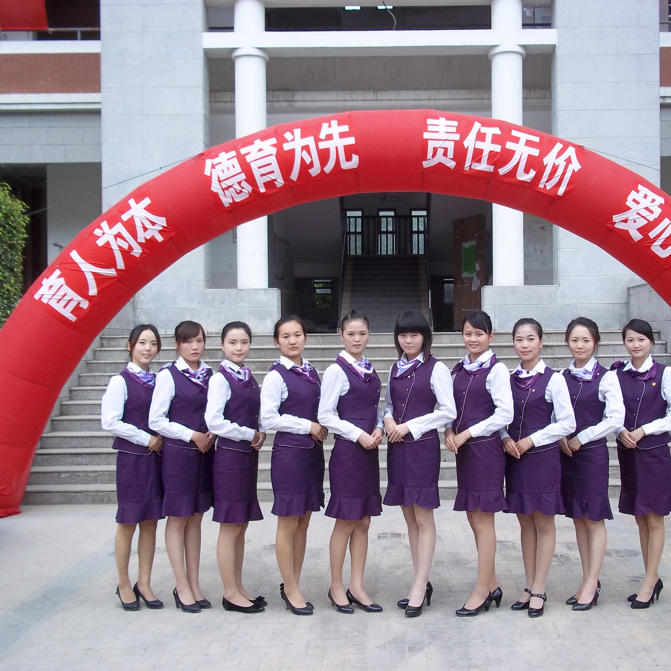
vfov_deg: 39.2
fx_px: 943
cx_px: 383
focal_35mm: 43
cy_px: 333
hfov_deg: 39.1
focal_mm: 6.5
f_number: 3.1
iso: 80
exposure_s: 1/320
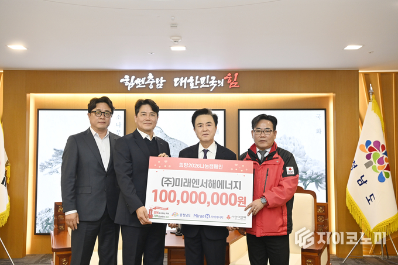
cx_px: 199
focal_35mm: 42
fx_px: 464
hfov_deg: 46.4
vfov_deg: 31.9
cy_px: 132
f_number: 5
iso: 2000
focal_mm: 42
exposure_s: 1/250
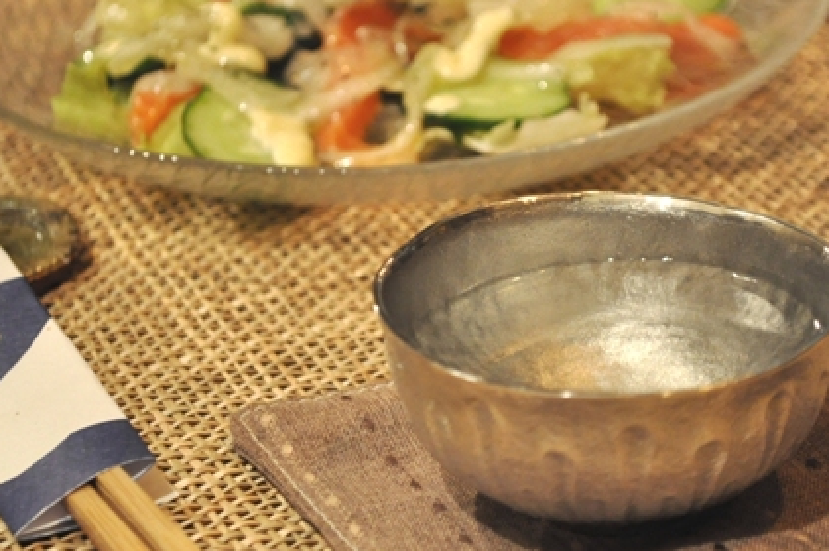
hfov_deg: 17.9
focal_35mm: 114
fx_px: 2623
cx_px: 514
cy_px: 257
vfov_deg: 12.0
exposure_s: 1/8
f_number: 5.6
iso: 1600
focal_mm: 50
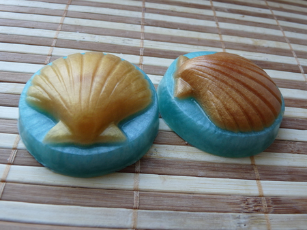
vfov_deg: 45.5
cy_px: 115
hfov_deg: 58.3
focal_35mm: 31
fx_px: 275
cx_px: 154
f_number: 3
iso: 100
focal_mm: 5.5
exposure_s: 1/40
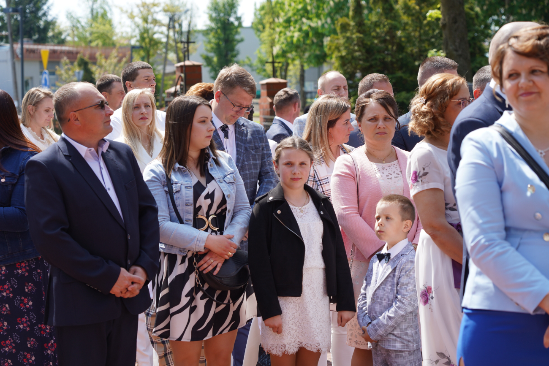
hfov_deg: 22.1
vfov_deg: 14.9
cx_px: 274
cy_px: 183
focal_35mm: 92
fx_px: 1403
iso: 100
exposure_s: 1/200
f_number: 5.6
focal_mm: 92
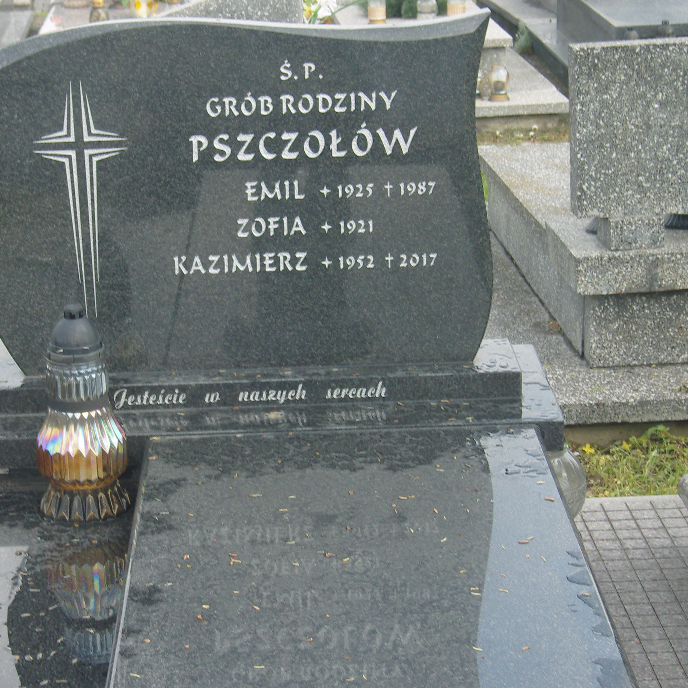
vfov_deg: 18.9
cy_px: 362
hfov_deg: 18.8
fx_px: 2069
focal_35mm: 92
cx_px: 225
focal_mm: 15.6
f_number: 4.2
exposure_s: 1/200
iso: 100
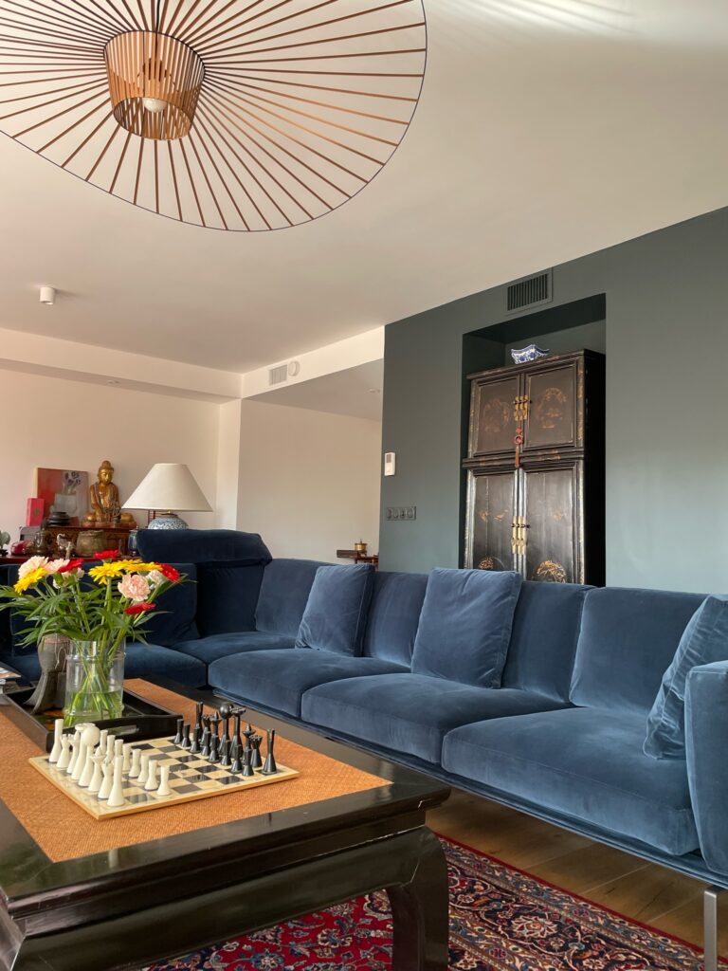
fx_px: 729
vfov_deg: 67.3
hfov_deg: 53.1
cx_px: 364
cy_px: 486
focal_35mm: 26
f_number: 1.6
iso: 100
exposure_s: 1/121
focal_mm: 4.2
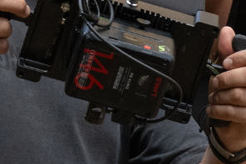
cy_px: -137
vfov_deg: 1.5
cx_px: -20
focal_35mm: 912
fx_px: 6228
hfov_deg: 2.3
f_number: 7.1
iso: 2500
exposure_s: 1/800
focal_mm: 150
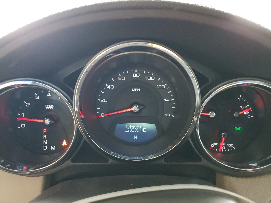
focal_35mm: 26
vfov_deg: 53.1
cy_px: 102
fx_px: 204
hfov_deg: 67.3
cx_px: 136
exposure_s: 1/60.2
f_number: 1.5
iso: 336
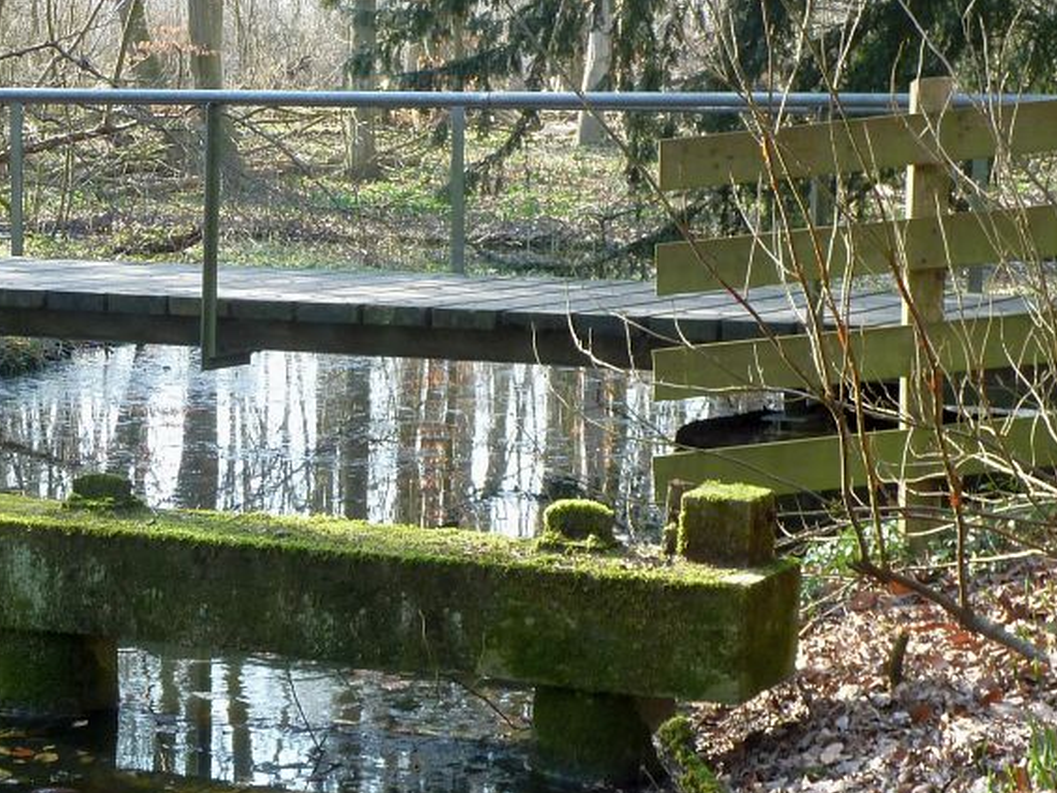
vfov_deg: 17.0
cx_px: 239
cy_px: 400
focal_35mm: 87
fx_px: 2657
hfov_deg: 22.3
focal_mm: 7.9
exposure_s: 1/30
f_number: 3.8
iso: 100
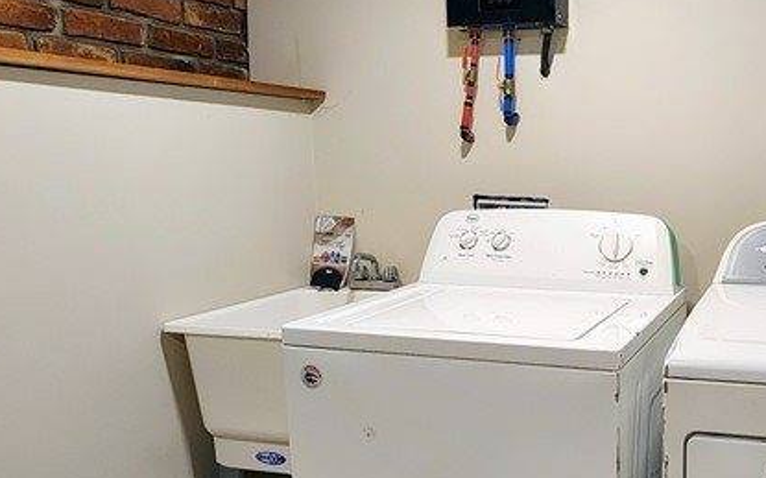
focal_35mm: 34
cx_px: 626
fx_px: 709
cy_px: 282
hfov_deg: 52.6
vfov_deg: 37.1
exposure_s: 1/60
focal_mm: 2.2
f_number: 2.2
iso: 250
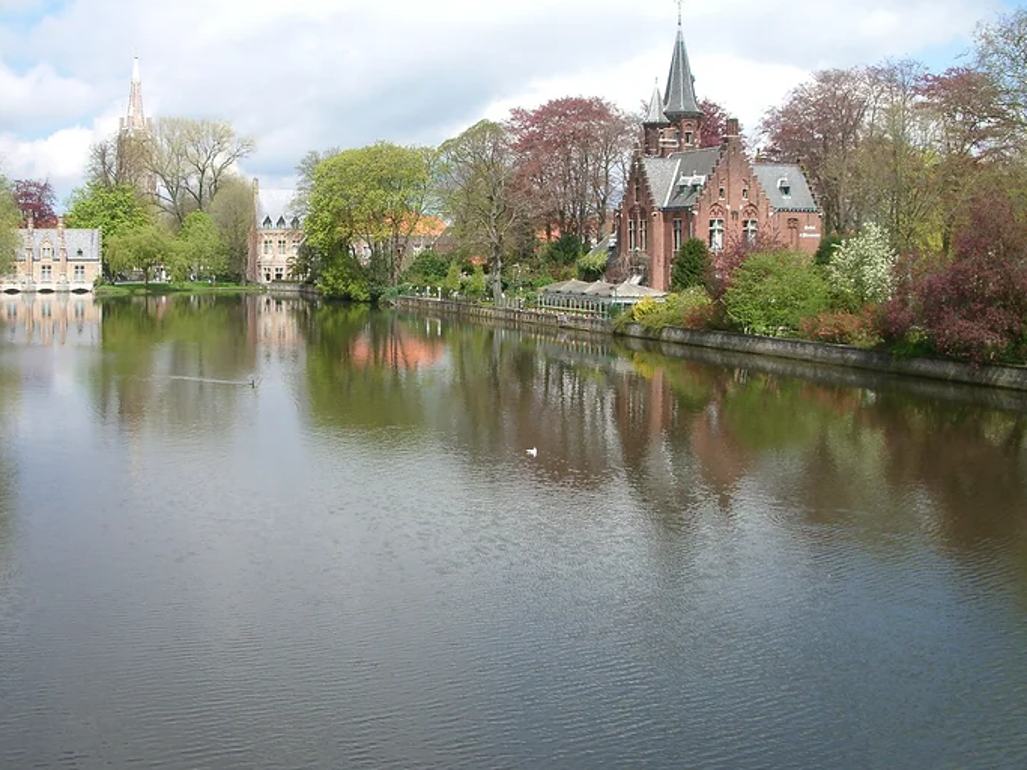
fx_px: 1216
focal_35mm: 41
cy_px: 322
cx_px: 450
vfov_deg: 35.0
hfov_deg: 45.7
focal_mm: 5.8
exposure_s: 1/500
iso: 80
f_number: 4.3
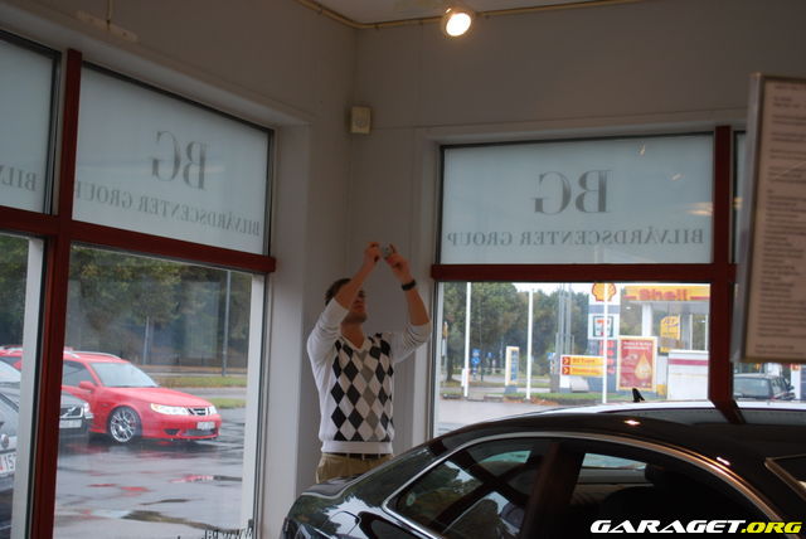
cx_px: 403
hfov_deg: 41.1
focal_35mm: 48
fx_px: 1076
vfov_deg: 28.1
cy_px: 270
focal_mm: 32
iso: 200
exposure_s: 1/80
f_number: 5
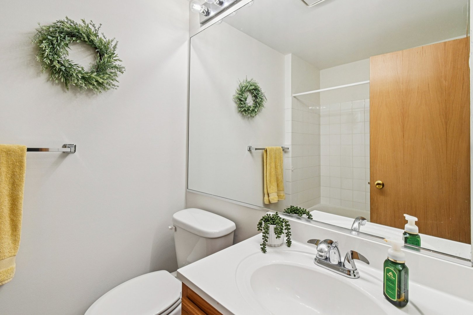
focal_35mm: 15
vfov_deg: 77.3
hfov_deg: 100.4
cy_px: 158
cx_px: 236
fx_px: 197
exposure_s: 1/30
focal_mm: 10
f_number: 8
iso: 100
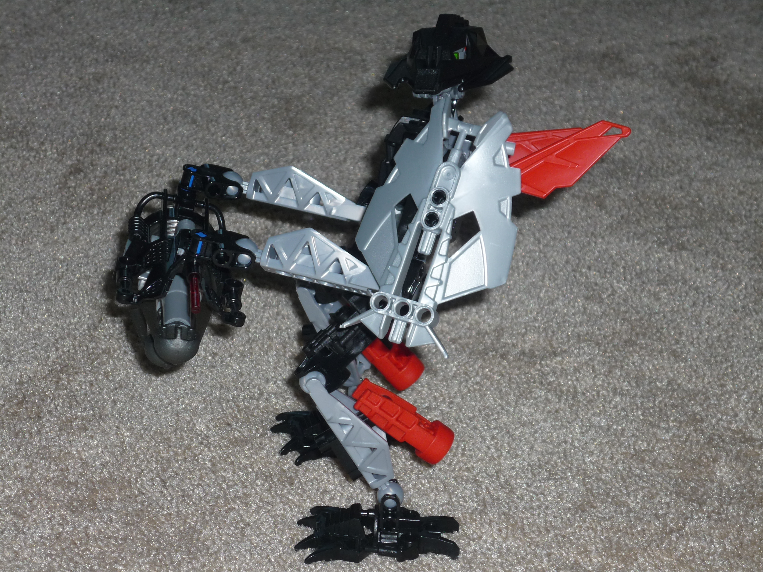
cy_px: 286
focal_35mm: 93
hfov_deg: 21.1
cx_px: 382
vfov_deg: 15.9
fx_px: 2050
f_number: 4.8
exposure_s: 1/60
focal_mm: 15.3
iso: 100
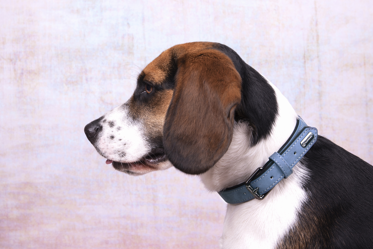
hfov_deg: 42.7
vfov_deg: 29.3
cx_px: 186
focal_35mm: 46
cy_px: 124
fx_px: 477
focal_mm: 46
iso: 250
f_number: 11
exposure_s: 1/100
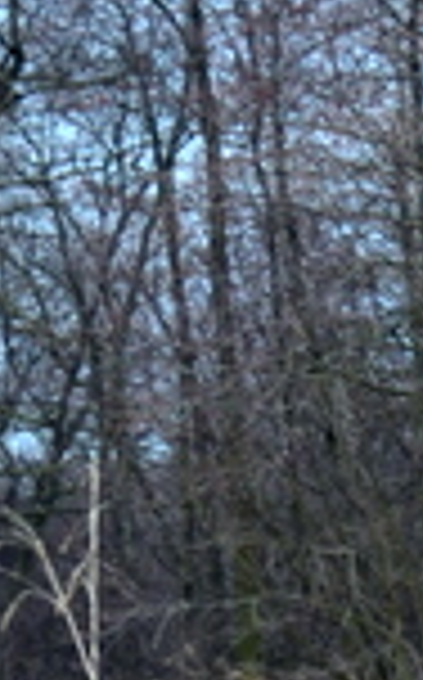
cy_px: 982
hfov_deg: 4.6
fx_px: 5105
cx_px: 1206
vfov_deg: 7.5
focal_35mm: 276
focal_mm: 34
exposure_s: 1/60
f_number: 8
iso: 400
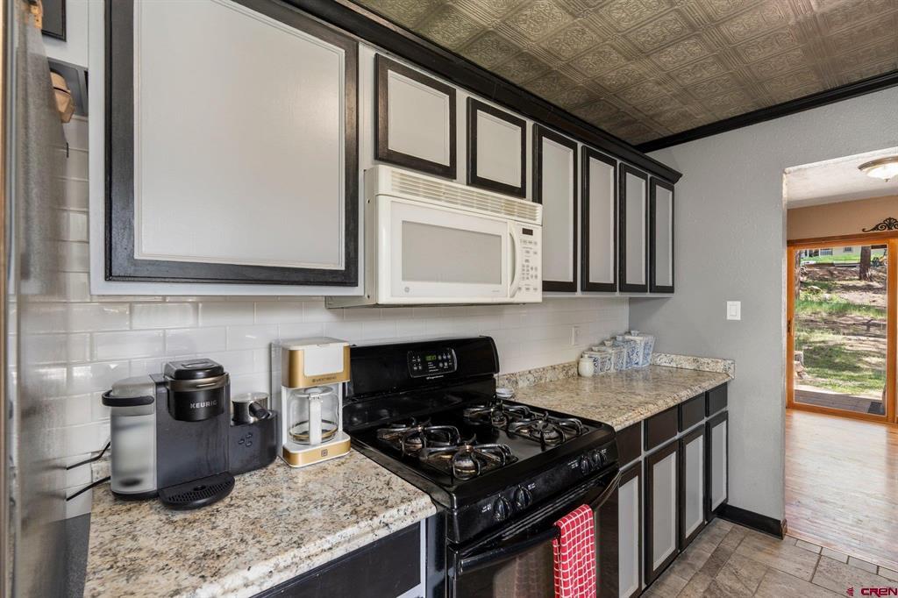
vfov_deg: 72.0
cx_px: 449
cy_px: 299
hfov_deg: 95.0
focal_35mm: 16
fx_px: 411
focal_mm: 16.5
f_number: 8
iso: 400
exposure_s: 1/20
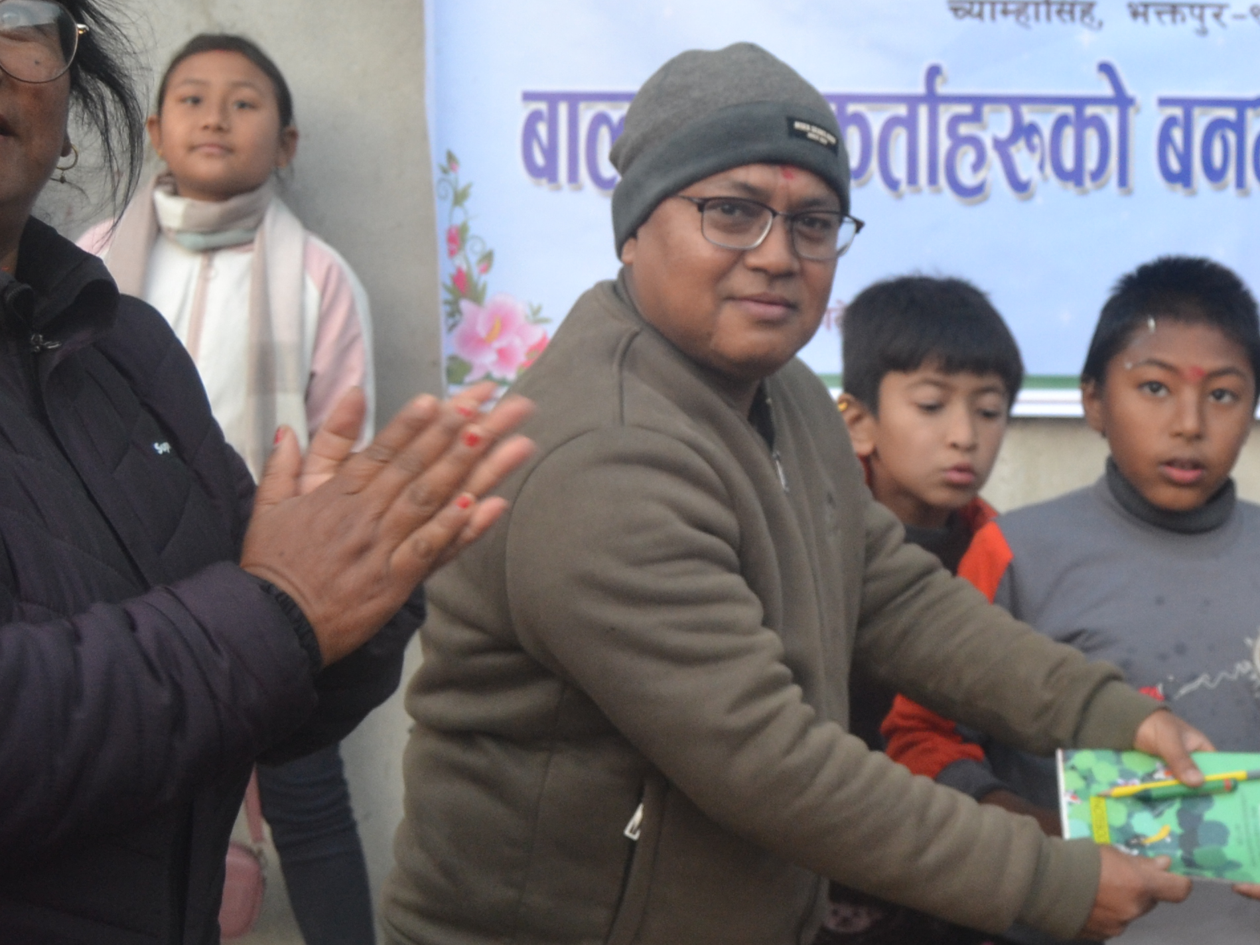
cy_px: 554
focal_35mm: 63
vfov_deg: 23.3
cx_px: 1072
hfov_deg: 29.7
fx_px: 2293
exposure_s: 1/60
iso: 560
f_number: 3.5
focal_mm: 18
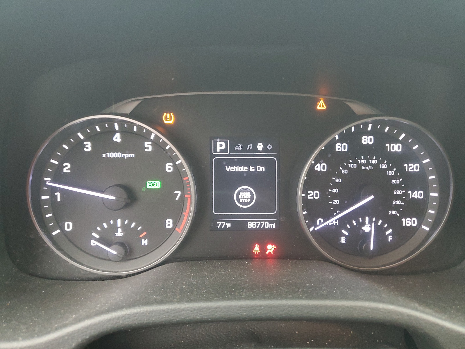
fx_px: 349
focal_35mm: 26
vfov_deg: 53.1
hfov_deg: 67.3
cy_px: 174
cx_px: 232
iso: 285
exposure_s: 1/17
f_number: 1.5
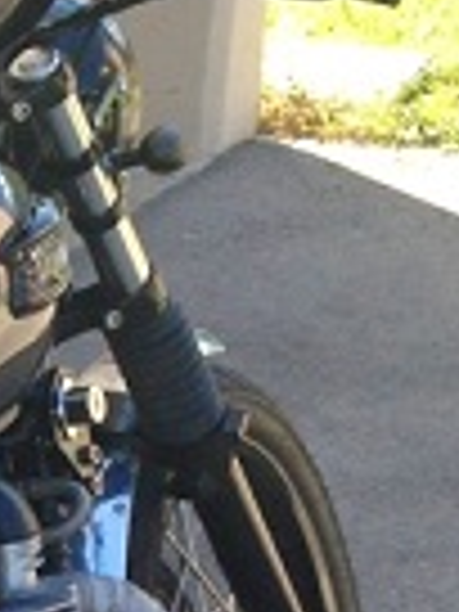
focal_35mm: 206
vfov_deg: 9.4
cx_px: -414
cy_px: 792
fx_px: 3642
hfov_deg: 7.0
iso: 50
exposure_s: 1/223
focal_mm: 4.28
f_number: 2.4
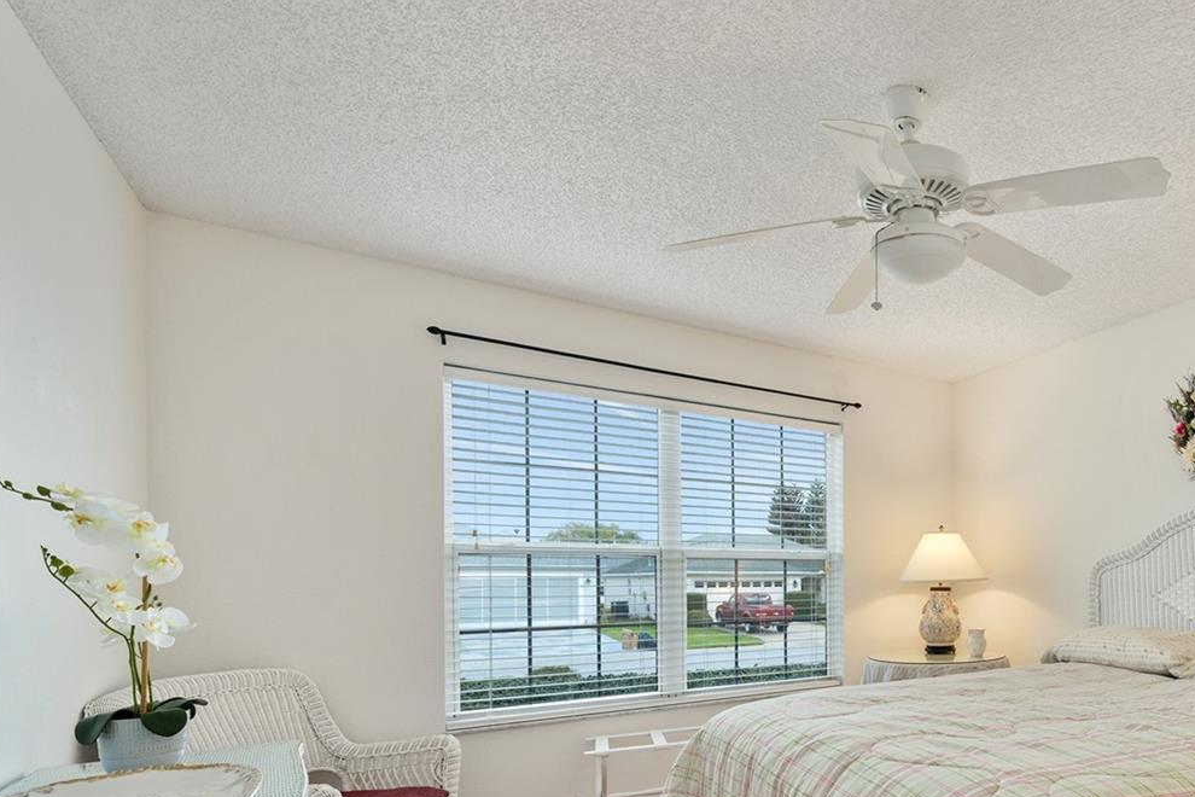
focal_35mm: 21
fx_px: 697
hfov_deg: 73.2
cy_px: 604
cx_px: 948
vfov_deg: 56.4
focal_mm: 13
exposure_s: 1/5
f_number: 6.3
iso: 160
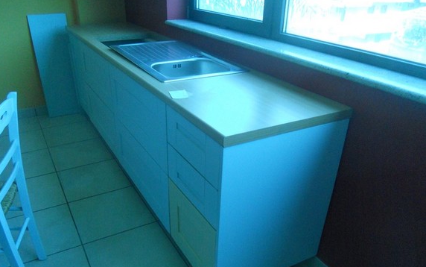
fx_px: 348
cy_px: 166
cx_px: 203
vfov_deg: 41.6
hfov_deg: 62.8
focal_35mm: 30
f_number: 3.2
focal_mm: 4.9
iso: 400
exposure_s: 1/80
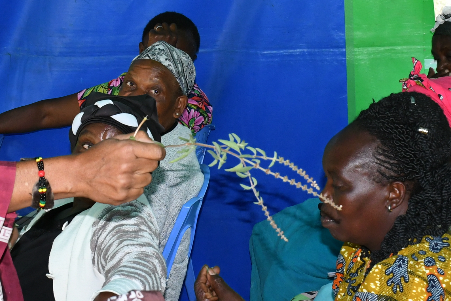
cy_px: 97
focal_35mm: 105
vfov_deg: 13.0
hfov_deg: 19.5
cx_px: 219
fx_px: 1315
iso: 1250
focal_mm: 27
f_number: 7.1
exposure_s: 1/200
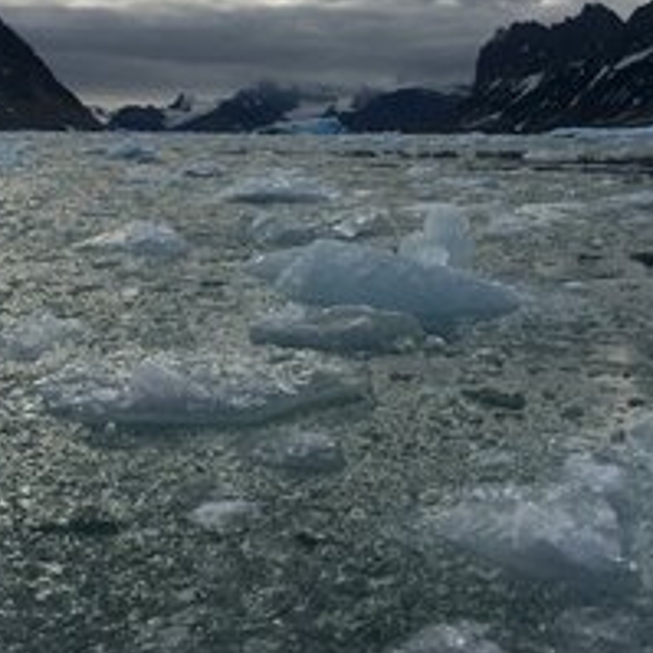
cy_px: 194
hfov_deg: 34.0
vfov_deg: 33.6
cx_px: 274
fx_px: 1067
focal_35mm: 50
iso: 32
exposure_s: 1/4566
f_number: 2.2
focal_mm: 4.15
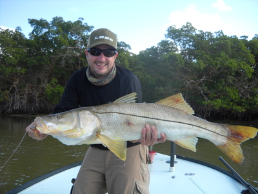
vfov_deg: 35.1
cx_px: 129
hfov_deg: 45.8
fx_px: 306
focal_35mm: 41
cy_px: 97
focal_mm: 6.72
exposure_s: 1/323
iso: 64
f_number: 3.1
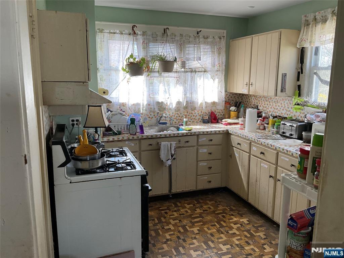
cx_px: 172
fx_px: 288
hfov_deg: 61.7
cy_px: 129
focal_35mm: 29
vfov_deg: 48.2
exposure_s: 1/60
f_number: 1.8
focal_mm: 3
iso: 50
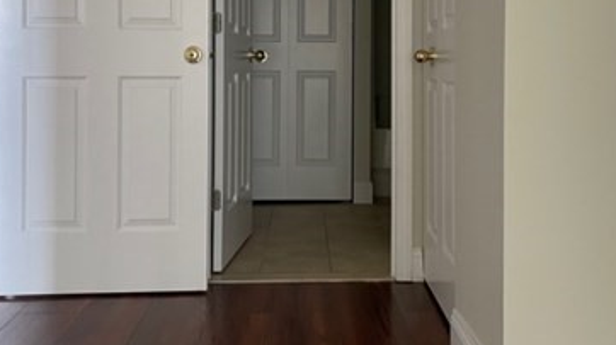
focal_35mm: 47
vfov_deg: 24.9
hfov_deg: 43.7
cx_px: 322
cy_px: 65
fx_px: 767
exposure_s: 1/60
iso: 80
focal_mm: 4.2
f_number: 1.6
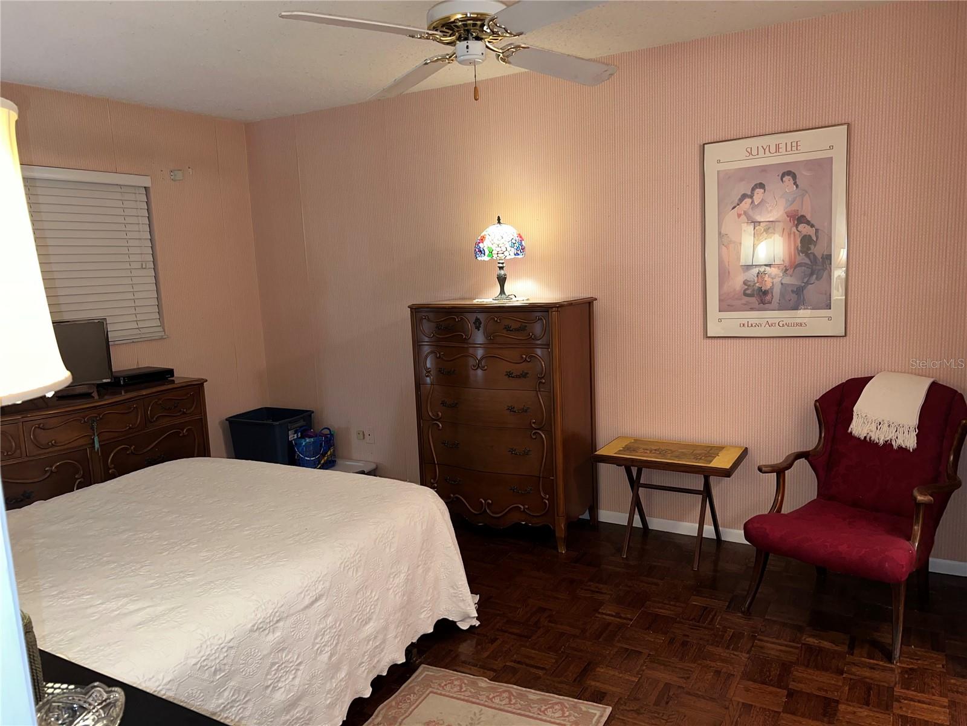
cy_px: 363
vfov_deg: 53.1
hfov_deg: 67.3
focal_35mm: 26
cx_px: 484
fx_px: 726
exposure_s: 1/15
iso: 80
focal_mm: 5.7
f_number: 1.5
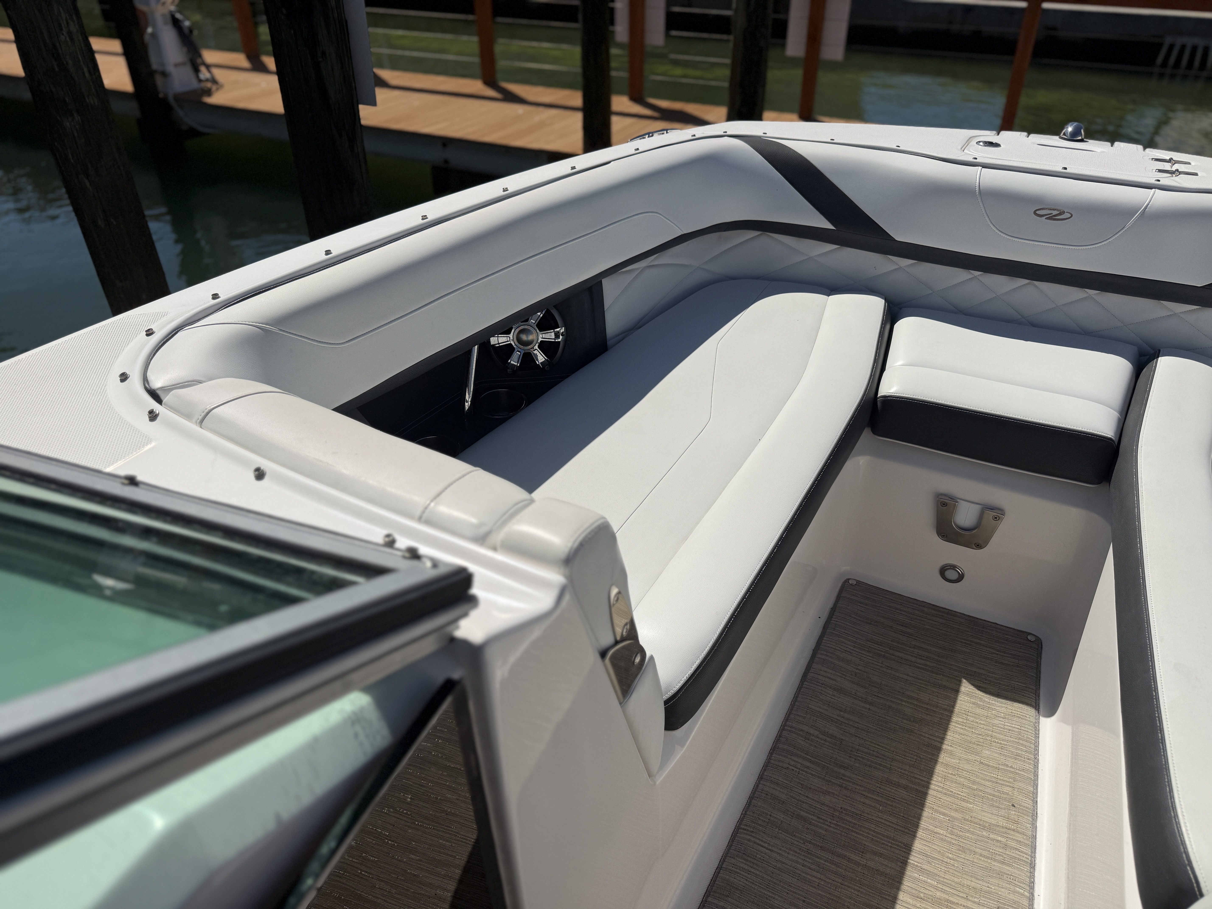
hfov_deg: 71.6
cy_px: 454
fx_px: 840
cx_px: 606
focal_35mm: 24
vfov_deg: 56.8
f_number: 1.78
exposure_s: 1/17544
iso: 64
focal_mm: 6.76
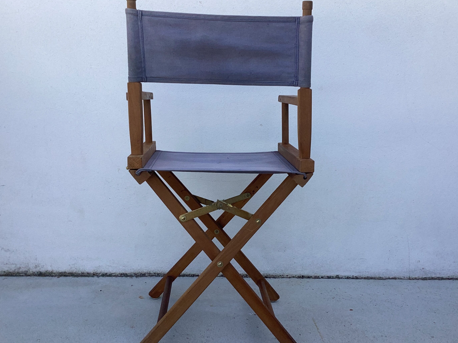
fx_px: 490
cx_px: 240
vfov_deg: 38.6
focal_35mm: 37
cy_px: 182
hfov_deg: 50.1
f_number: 2.4
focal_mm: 3.3
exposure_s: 1/443
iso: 25
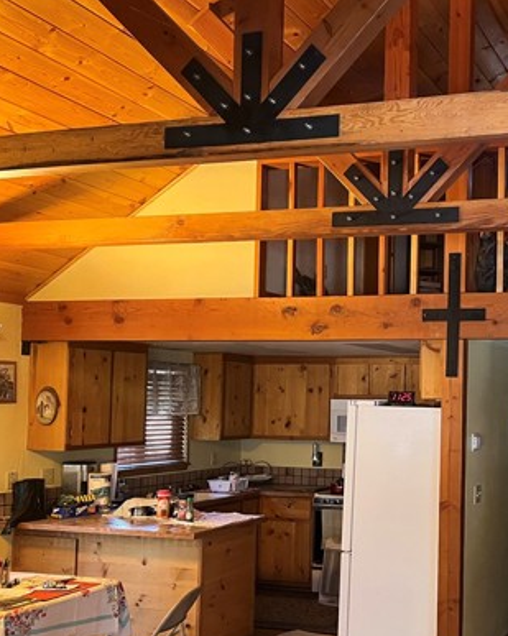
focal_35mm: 42
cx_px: 495
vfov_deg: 43.7
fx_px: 790
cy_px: 366
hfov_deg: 33.0
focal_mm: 5.1
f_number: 1.6
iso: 500
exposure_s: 1/40
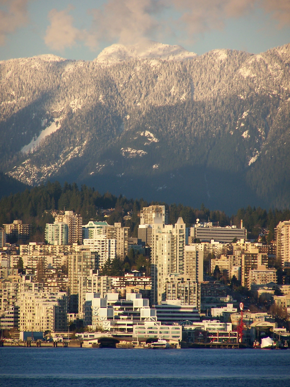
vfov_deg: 5.2
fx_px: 4245
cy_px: 194
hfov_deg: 3.9
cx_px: 145
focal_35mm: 380
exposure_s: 1/350
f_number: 3.7
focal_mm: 63
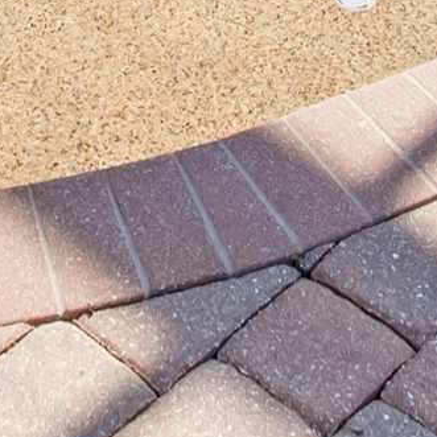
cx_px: 182
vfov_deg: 9.7
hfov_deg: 15.1
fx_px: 1643
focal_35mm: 115
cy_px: -1022
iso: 200
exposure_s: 1/50
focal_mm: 7
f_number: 7.1
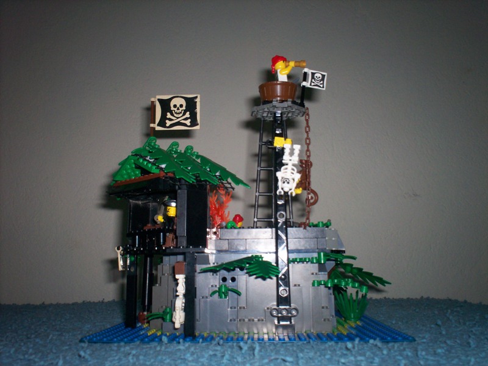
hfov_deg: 51.4
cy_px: 183
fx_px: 508
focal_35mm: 36
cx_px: 244
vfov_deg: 39.7
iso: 140
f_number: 4.5
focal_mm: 6
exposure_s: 1/60
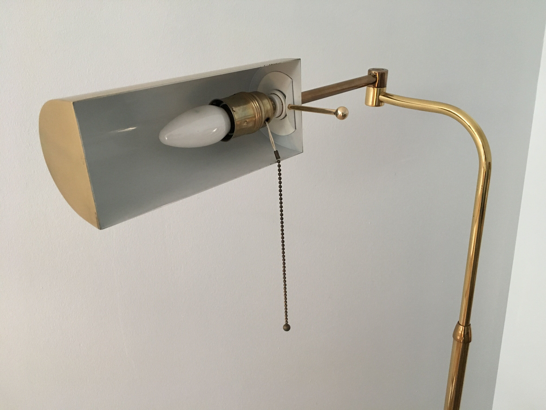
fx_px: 457
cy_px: 205
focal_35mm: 29
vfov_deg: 48.2
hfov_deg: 61.7
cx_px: 273
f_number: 2.2
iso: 200
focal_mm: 4.15
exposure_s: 1/20
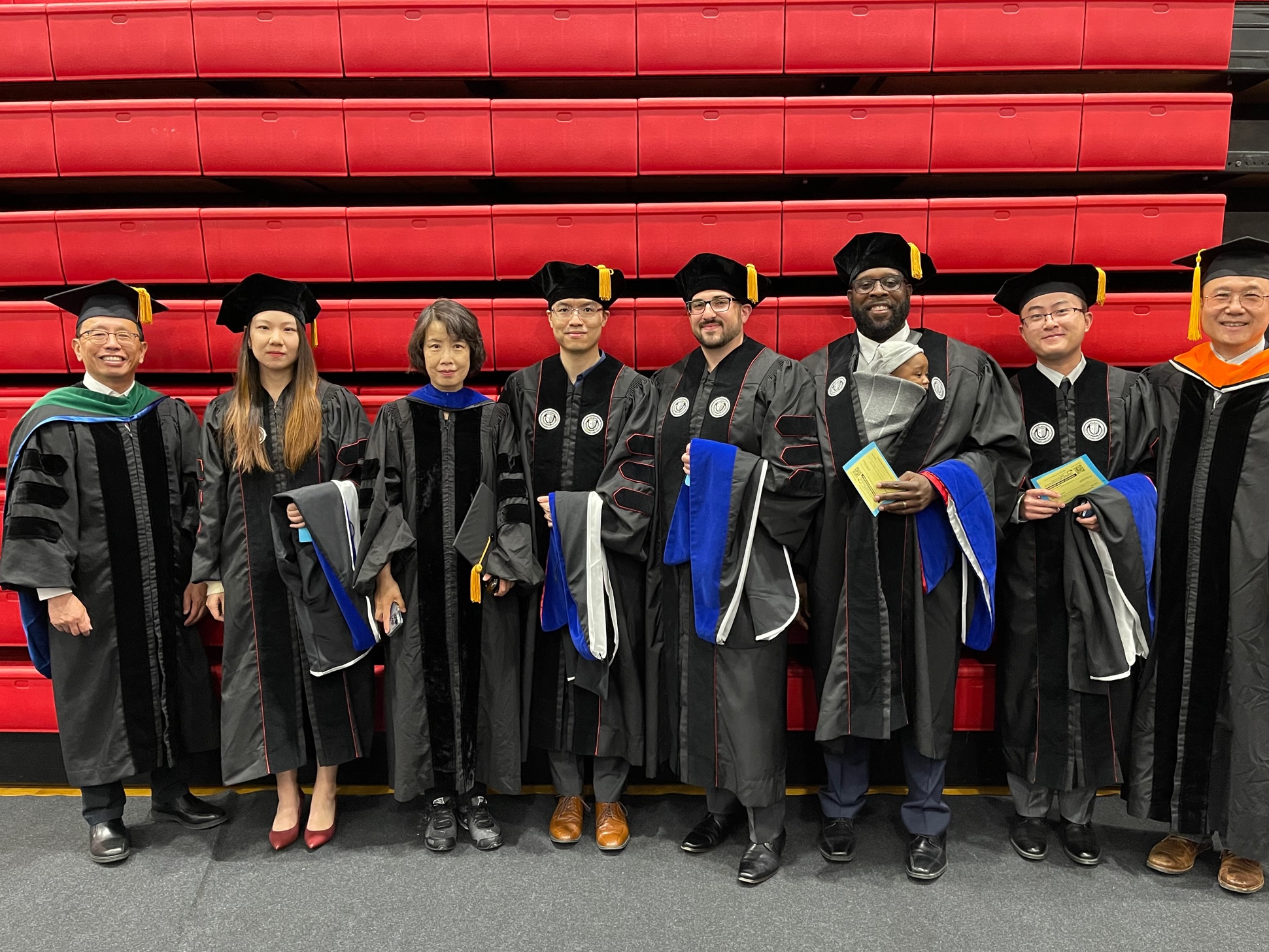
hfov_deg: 65.3
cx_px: 655
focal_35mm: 27
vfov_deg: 51.3
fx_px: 990
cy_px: 493
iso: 500
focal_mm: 5.1
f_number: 1.6
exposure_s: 1/59
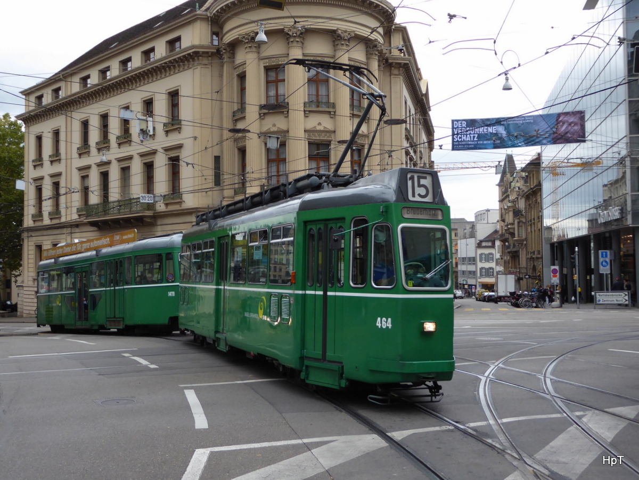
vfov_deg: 36.8
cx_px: 320
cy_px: 240
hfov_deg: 47.9
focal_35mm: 39
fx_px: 720
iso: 200
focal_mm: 6.7
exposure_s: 1/250
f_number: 3.7
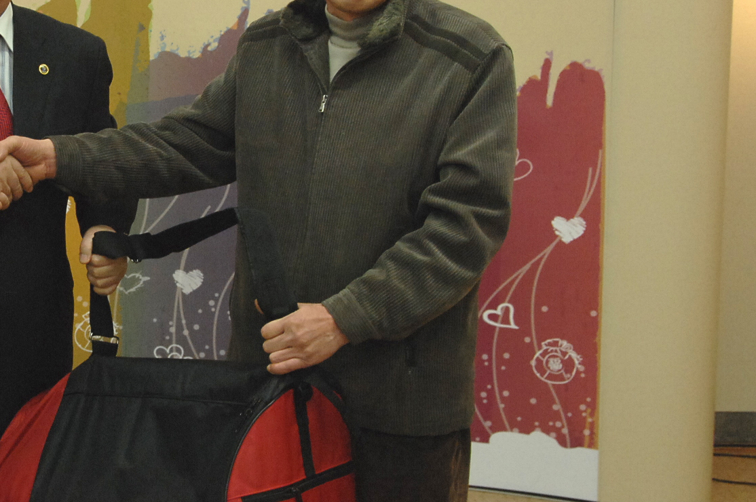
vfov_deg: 17.4
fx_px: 1635
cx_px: 37
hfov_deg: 25.0
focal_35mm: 78
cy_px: 181
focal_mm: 27
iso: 640
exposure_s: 1/60
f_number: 6.3
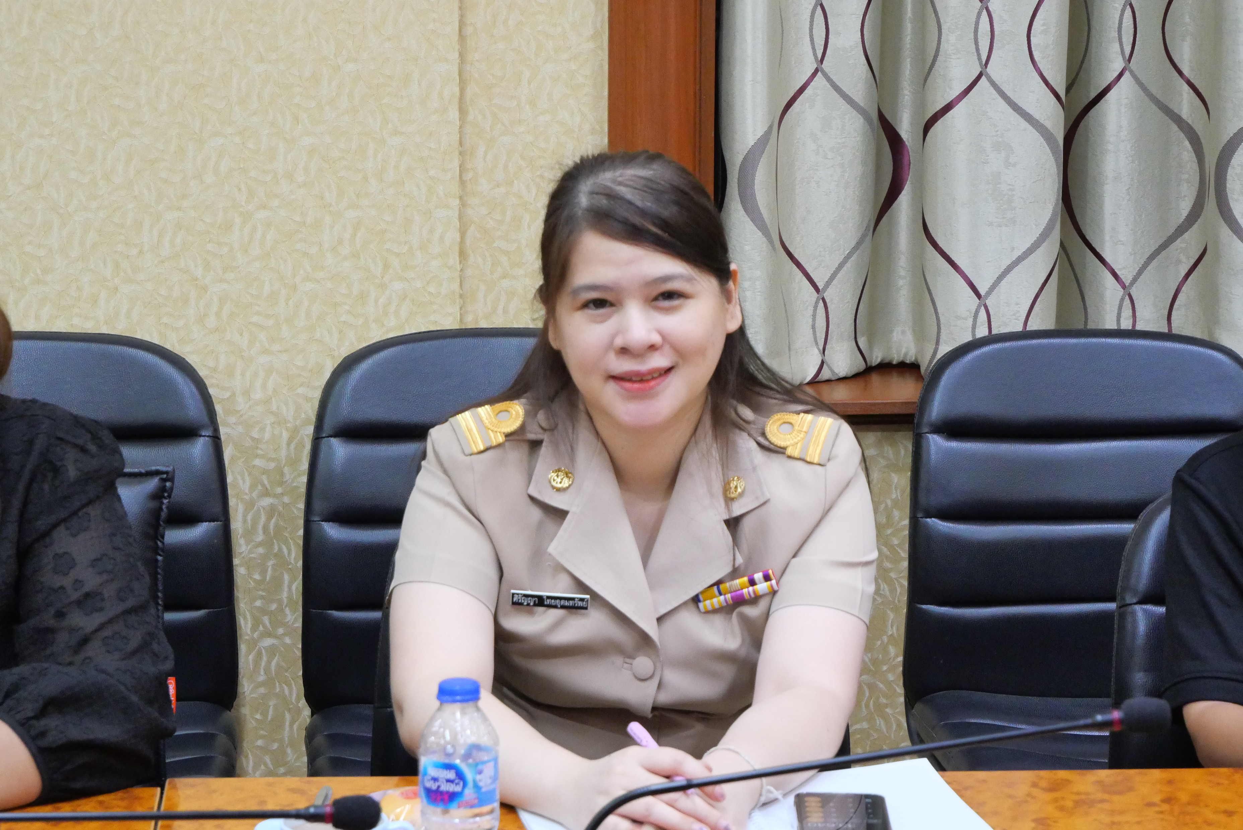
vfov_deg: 13.3
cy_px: 415
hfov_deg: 19.8
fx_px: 3558
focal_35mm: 103
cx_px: 622
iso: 3200
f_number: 5.6
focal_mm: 50
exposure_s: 1/30
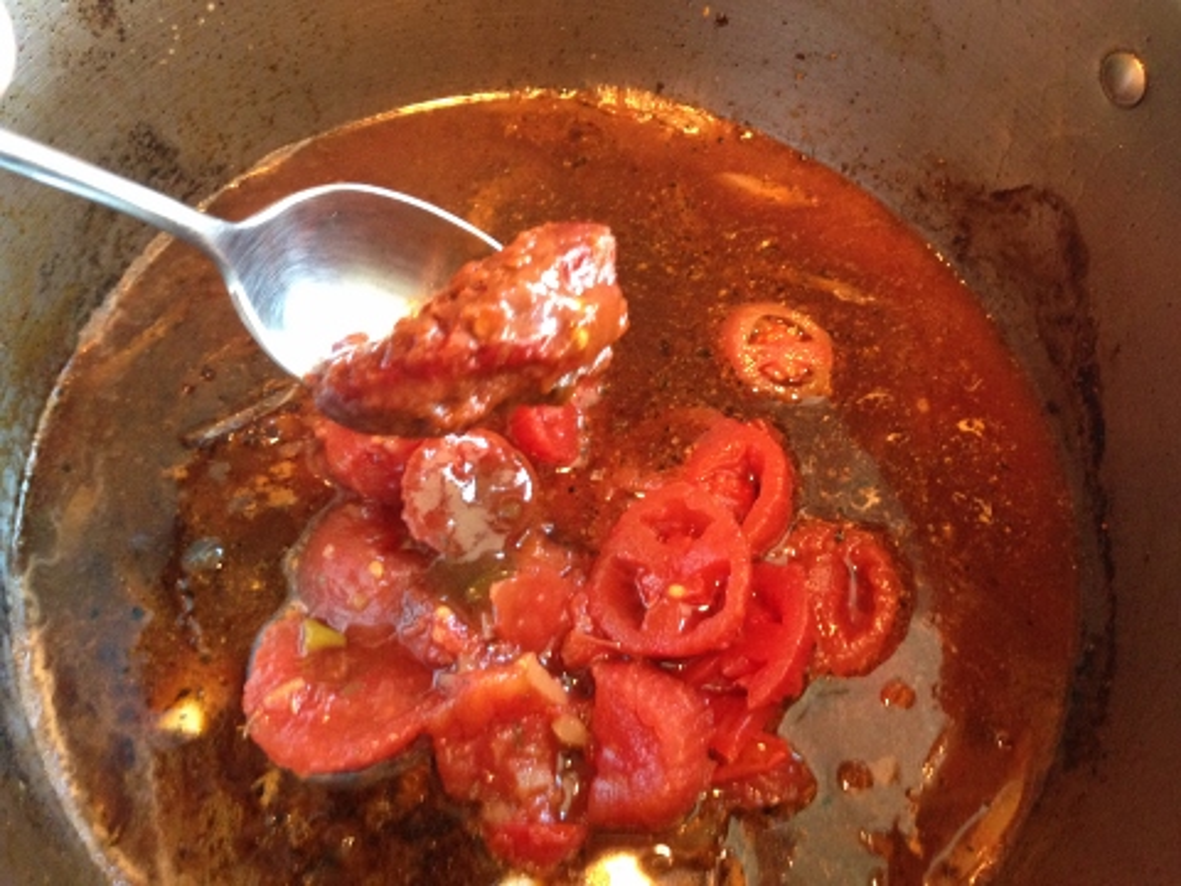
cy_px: 443
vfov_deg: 42.9
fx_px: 1126
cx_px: 590
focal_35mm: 33
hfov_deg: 55.4
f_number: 2.4
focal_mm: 4.12
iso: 320
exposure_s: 1/20
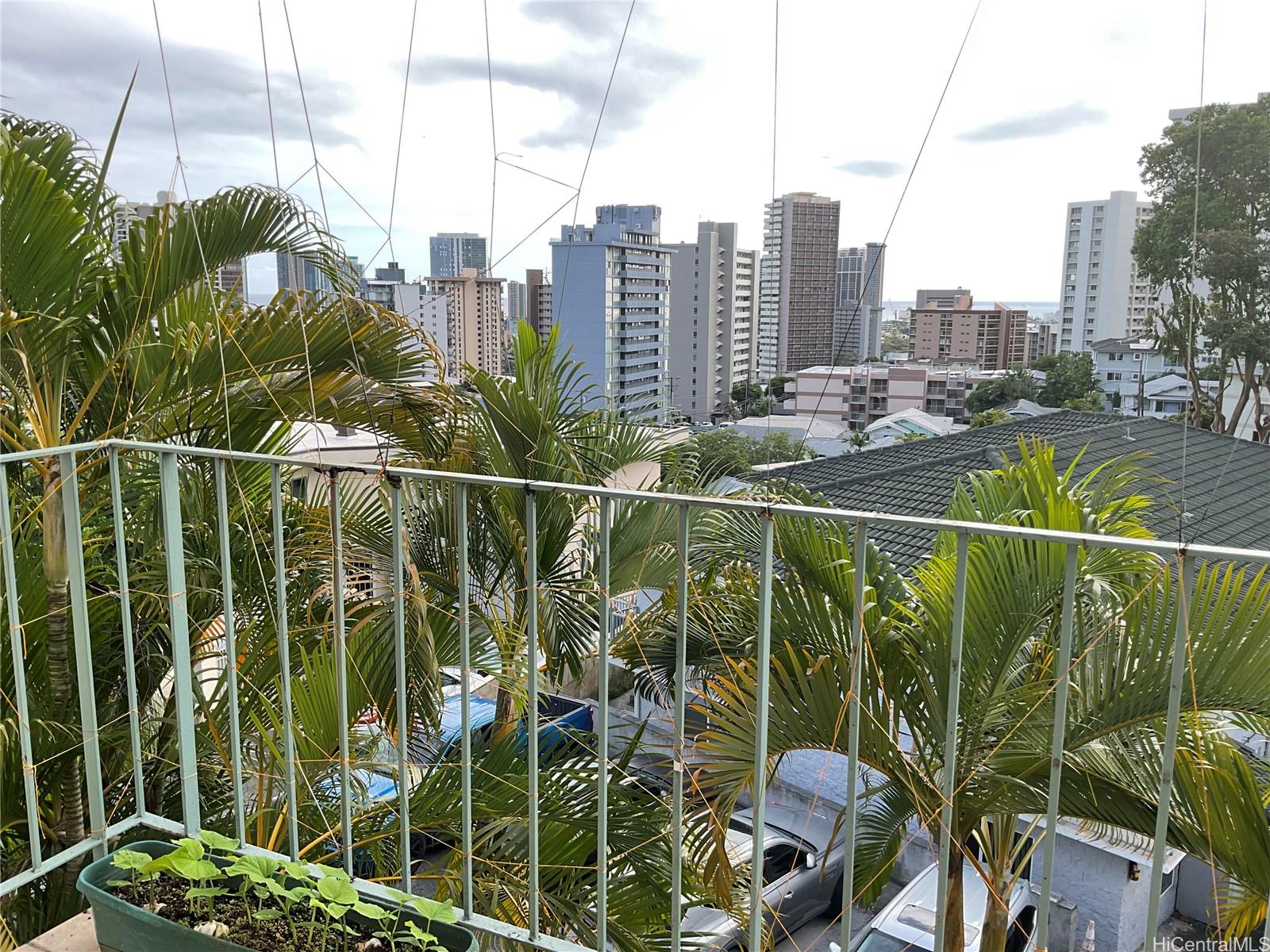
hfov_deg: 61.7
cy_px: 476
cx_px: 635
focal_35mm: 29
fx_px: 1064
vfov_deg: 48.2
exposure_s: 1/249
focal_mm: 3
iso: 16
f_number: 1.8
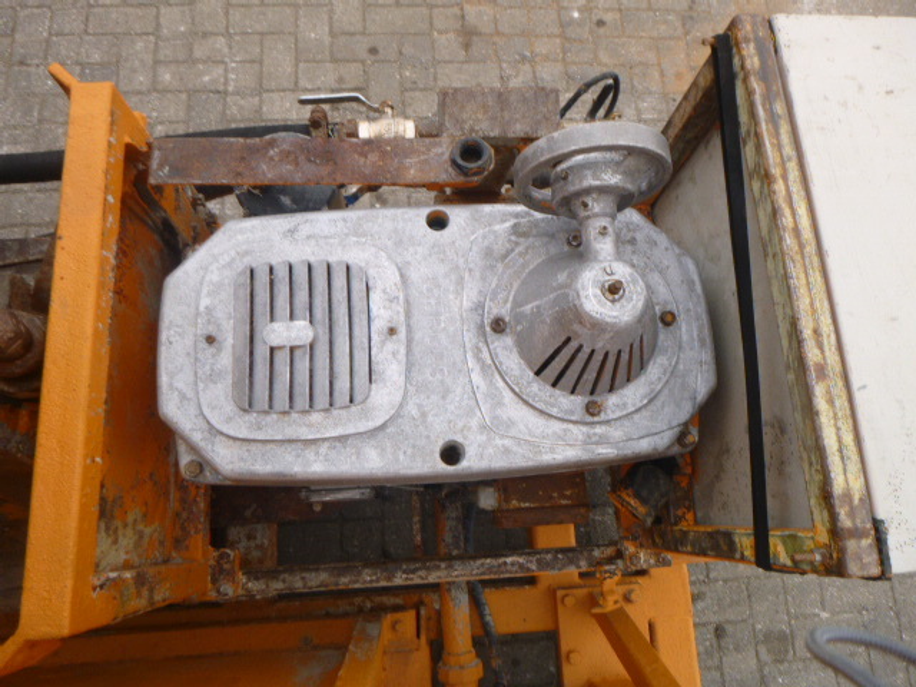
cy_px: 344
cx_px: 458
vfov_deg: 54.9
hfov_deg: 69.4
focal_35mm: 25
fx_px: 662
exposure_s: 1/80
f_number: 3.9
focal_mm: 4.5
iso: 100
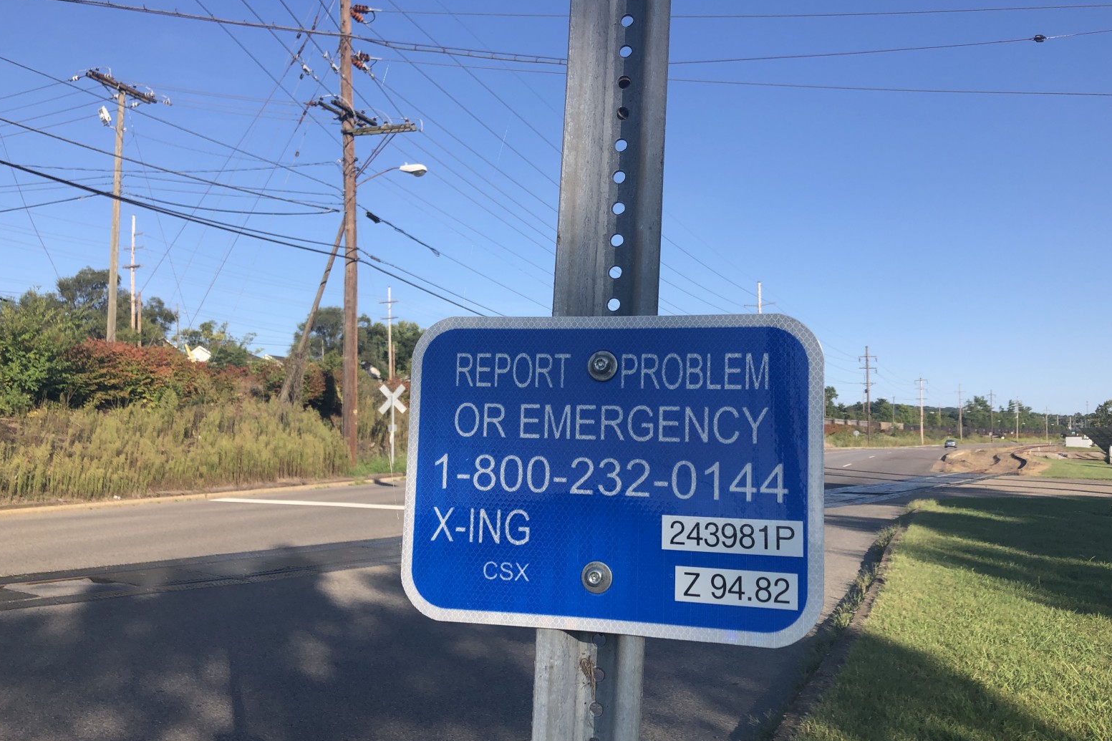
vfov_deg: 43.6
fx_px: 927
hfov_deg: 61.9
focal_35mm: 30
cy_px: 396
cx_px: 564
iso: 20
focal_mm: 3.99
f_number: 1.8
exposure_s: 1/1453
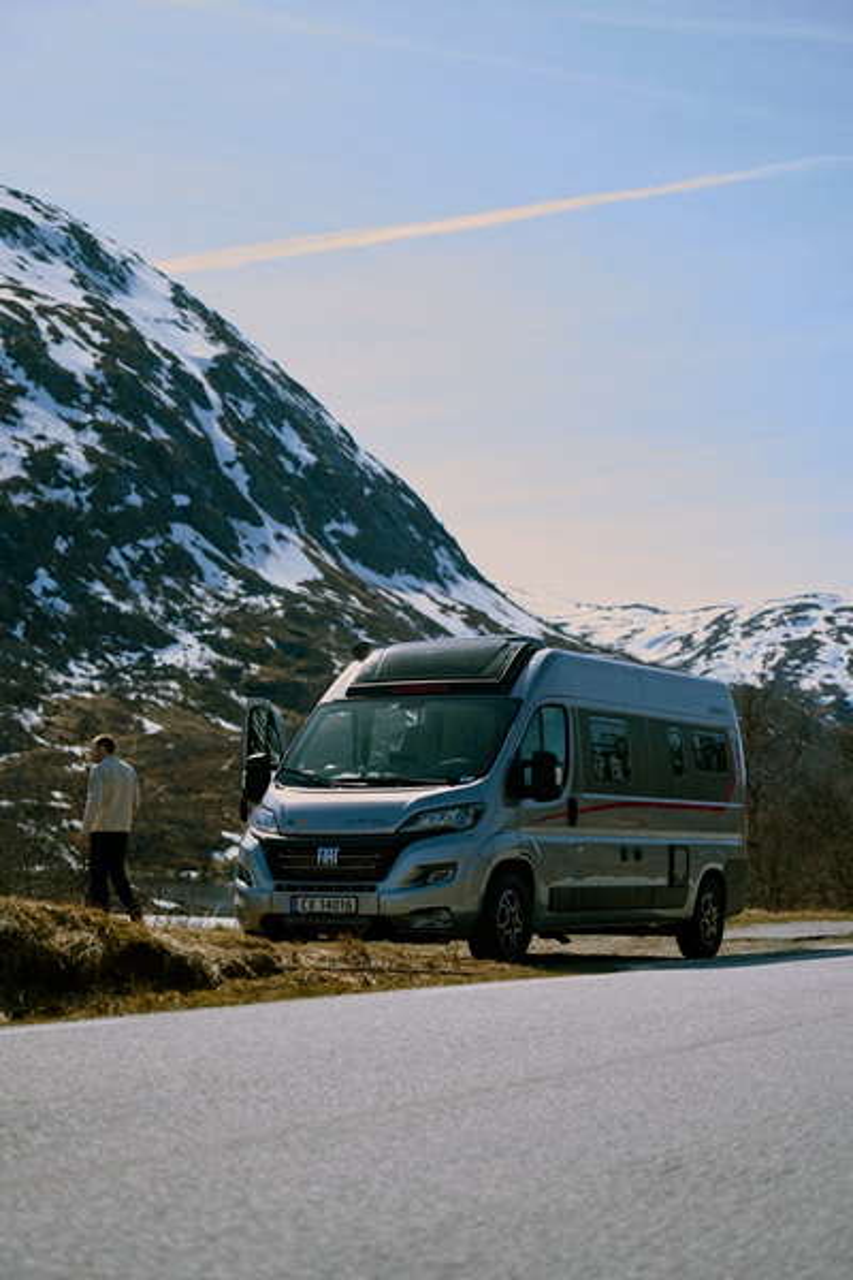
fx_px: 2488
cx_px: 426
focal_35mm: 70
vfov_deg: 28.8
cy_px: 640
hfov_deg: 19.5
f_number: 2.8
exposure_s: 1/640
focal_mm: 70
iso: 50
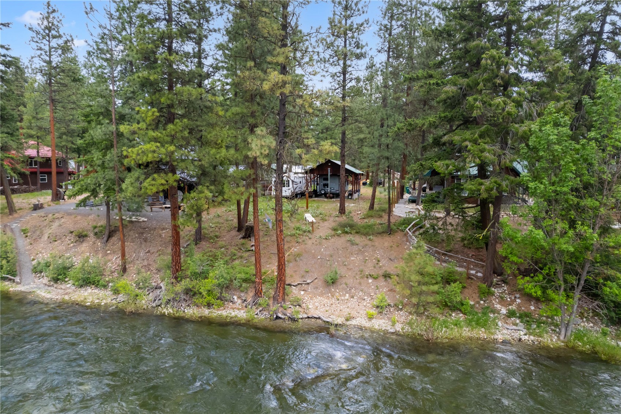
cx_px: 310
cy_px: 207
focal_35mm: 22
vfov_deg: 57.2
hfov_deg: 78.6
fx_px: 379
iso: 100
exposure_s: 1/1000
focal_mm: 8.38
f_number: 2.8
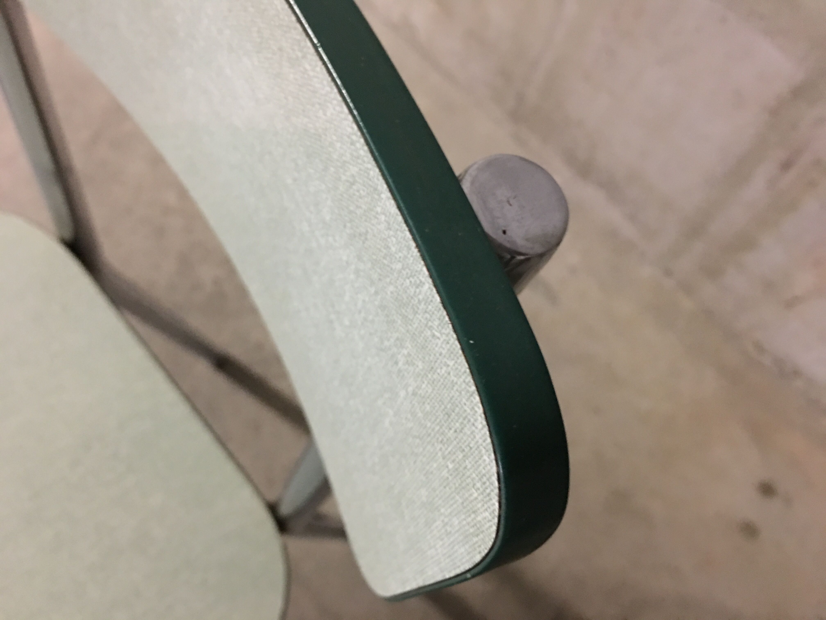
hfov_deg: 61.7
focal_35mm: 29
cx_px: 413
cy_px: 310
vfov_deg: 48.2
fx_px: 692
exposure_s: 1/4
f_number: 2.2
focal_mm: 4.15
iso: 100
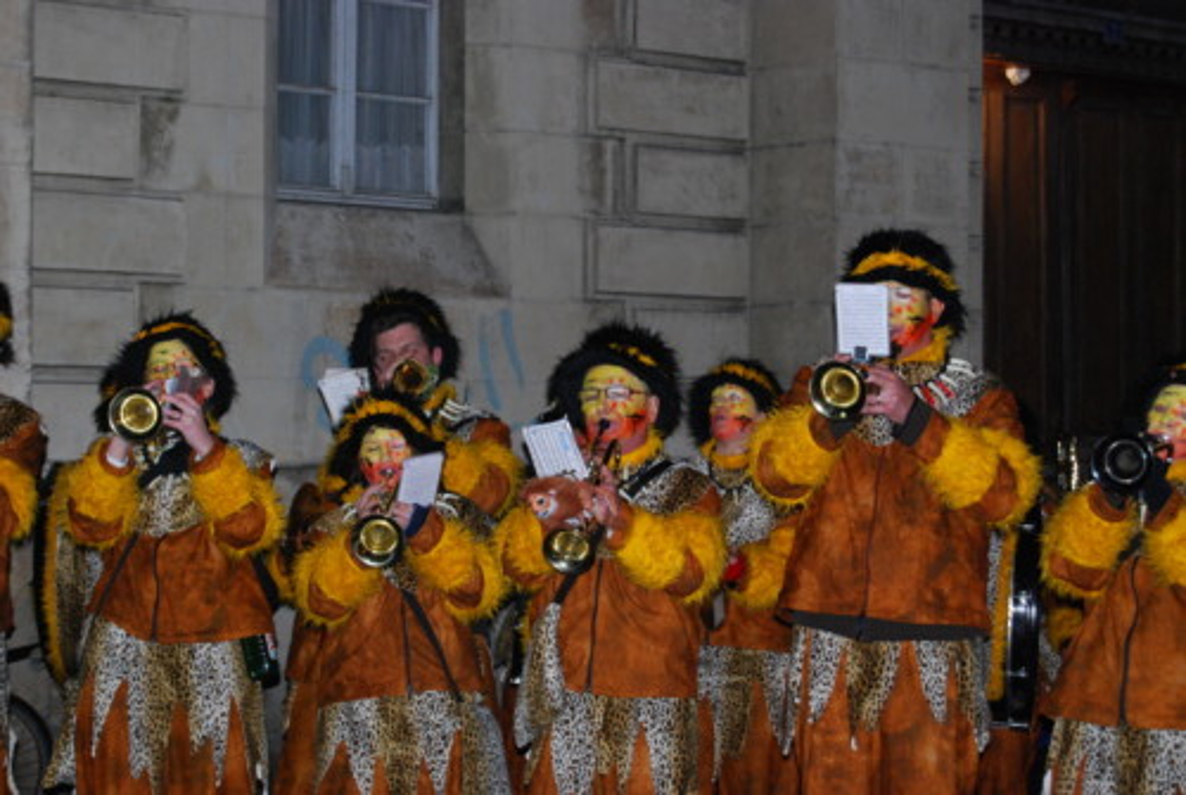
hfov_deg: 24.6
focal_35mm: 82
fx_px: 2722
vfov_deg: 16.6
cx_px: 593
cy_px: 398
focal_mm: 55
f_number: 5.6
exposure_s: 1/60
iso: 900
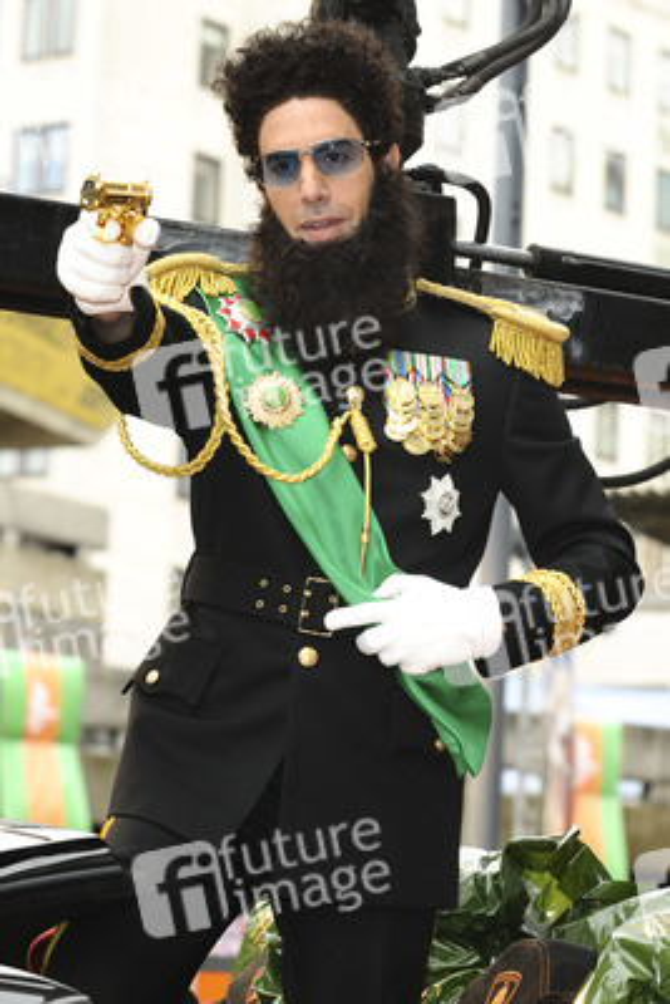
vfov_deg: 17.1
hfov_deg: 11.4
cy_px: 502
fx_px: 3347
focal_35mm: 120
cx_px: 335
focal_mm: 80
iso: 640
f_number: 5
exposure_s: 1/200
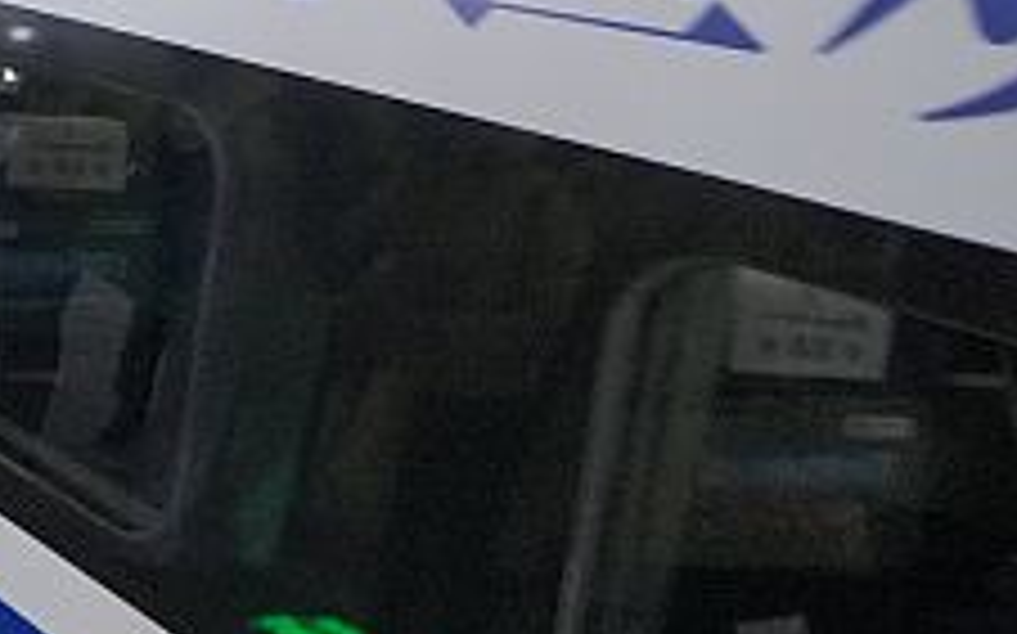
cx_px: -1026
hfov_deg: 18.9
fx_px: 1801
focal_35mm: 65
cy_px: -184
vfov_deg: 18.6
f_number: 4
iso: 3200
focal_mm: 12
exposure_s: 1/320
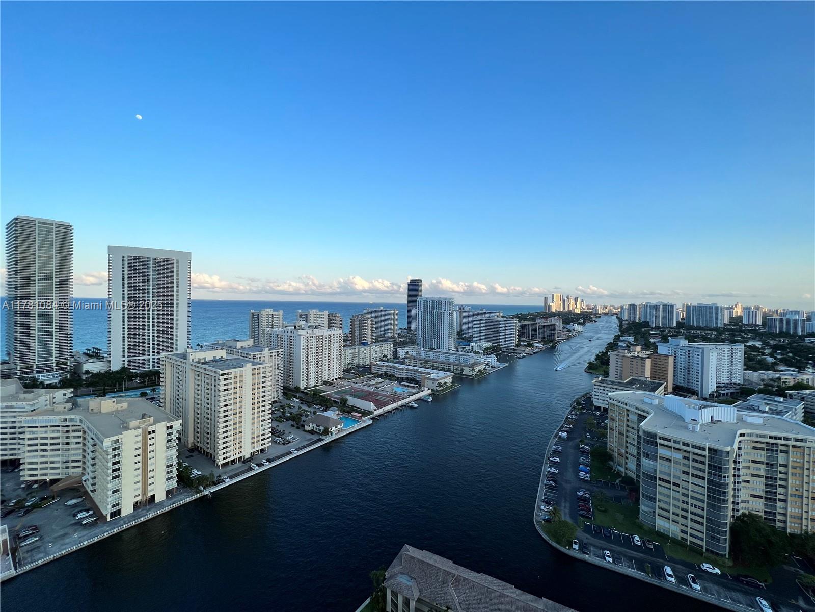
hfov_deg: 106.2
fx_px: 306
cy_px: 306
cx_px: 408
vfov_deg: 89.9
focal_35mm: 13
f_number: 1.8
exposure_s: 1/649
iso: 32
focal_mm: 1.57
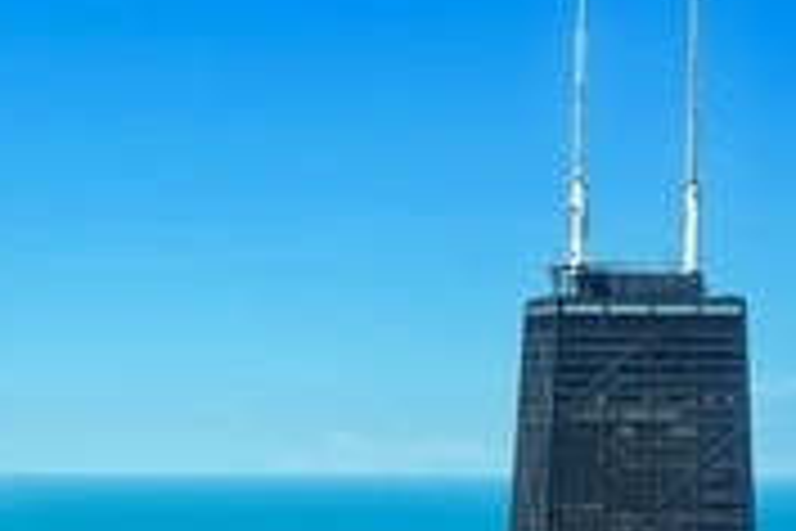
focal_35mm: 181
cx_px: -238
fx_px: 4002
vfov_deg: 7.5
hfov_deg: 11.1
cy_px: 637
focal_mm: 50
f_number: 9.5
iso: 200
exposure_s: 1/180
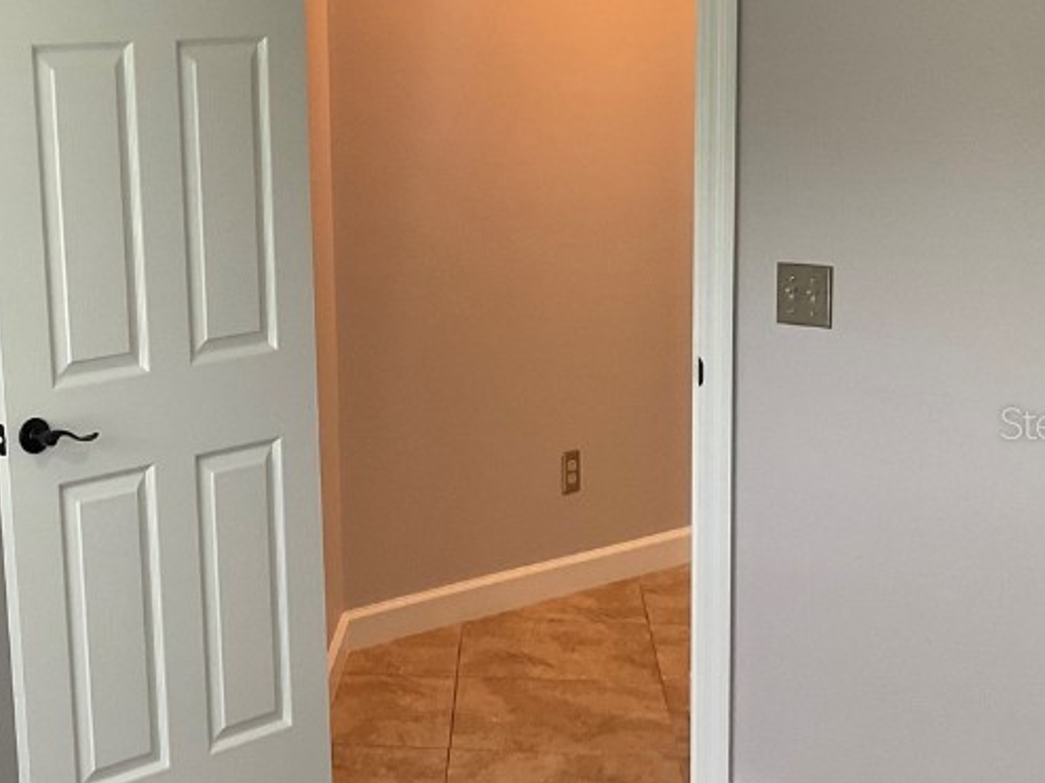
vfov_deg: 24.4
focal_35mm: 60
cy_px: 422
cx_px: 118
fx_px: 1811
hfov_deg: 30.8
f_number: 1.8
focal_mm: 3
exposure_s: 1/60
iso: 125
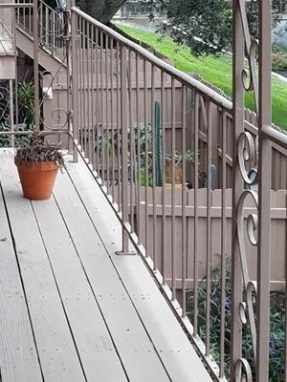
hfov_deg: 16.7
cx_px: -72
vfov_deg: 22.4
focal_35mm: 84
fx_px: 929
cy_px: 5
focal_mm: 3.7
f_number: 1.7
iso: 40
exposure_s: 1/140
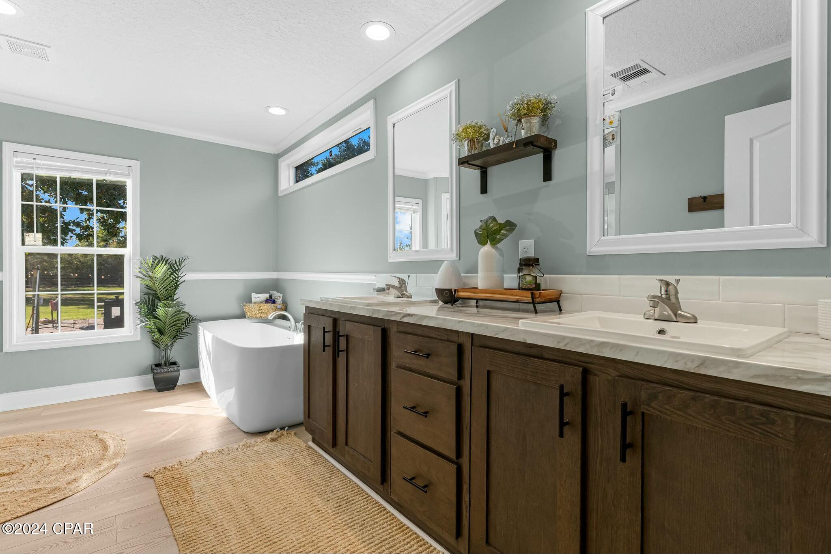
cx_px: 416
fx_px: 385
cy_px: 277
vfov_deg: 71.4
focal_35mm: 17
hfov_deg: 94.3
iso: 400
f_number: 8
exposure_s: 1/25
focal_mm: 16.7
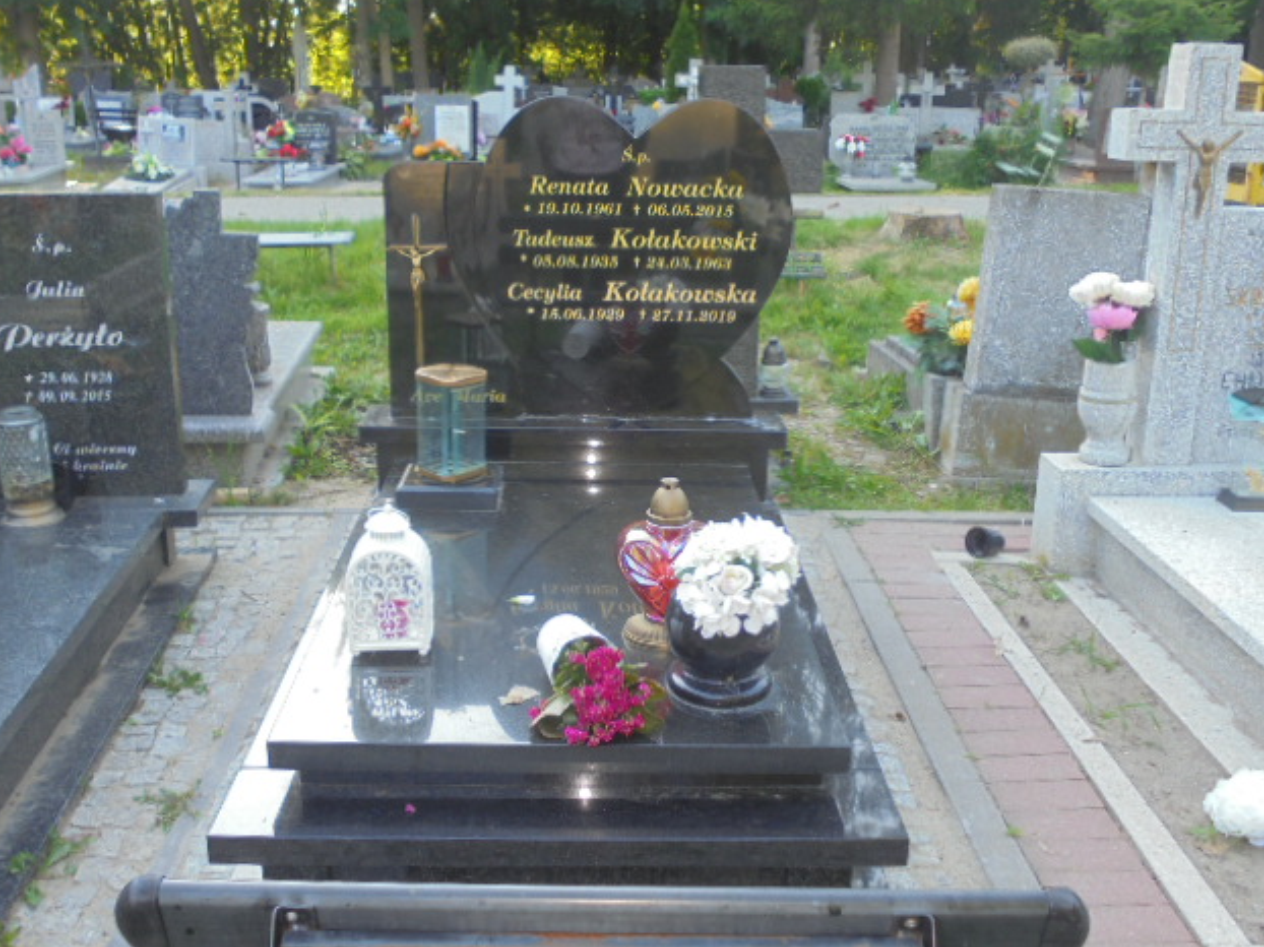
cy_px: 476
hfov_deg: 52.6
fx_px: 1278
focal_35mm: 35
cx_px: 618
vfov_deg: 40.7
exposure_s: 1/50
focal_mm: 6.1
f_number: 4
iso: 100
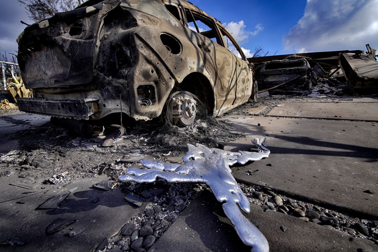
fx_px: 168
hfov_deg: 96.8
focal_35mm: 16
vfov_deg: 73.7
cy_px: 126
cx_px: 189
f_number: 8
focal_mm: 16
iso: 50
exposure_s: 1/125
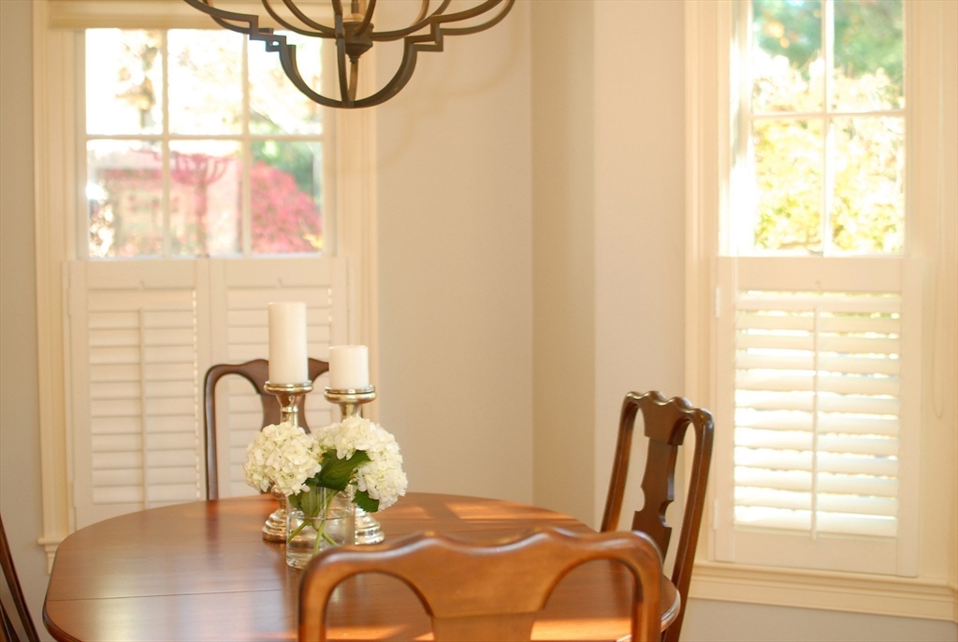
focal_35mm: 52
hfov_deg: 37.8
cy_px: 321
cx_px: 479
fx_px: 1399
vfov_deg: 25.8
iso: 400
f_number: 2.5
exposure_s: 1/125
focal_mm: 35
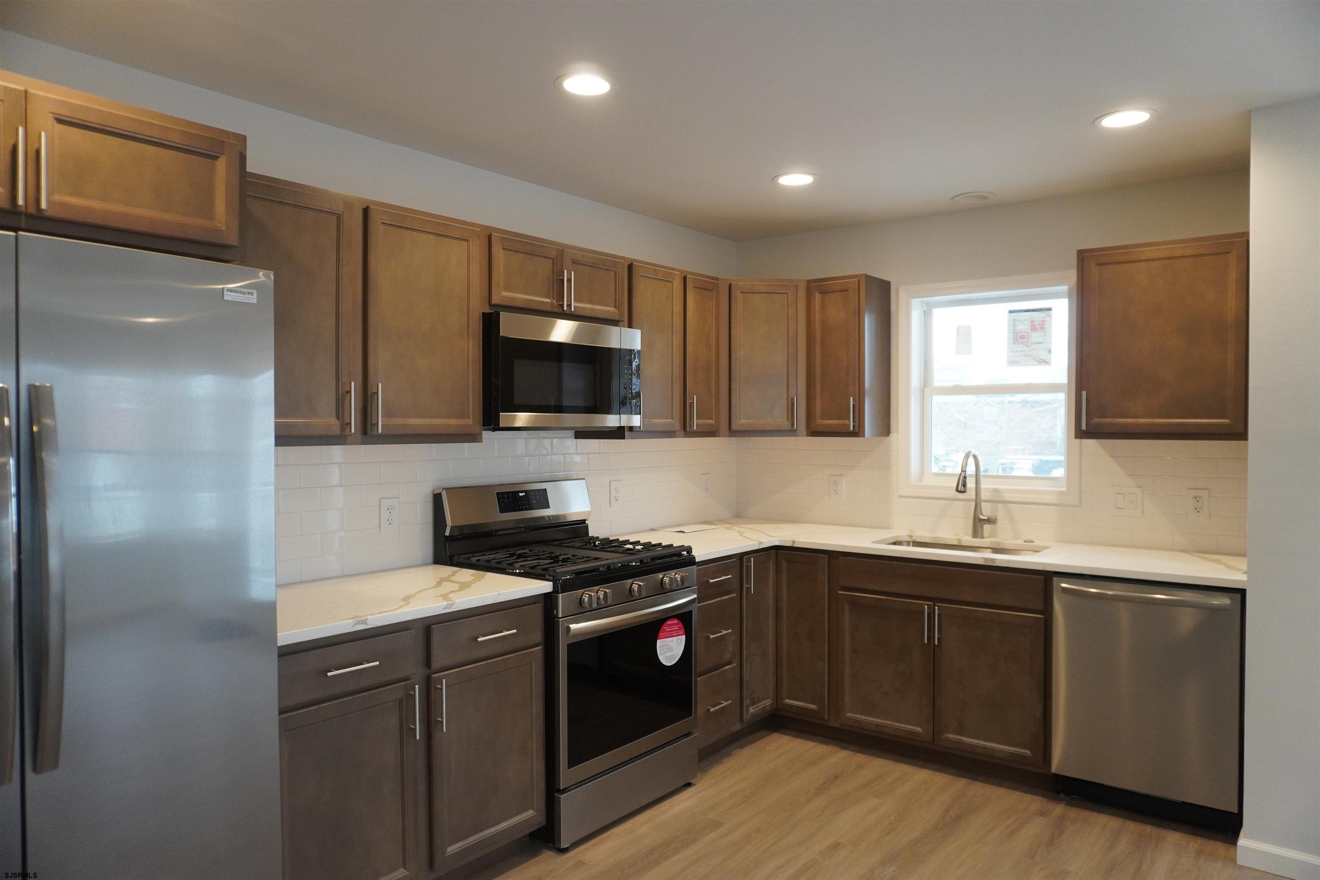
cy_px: 440
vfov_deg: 53.1
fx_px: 880
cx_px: 660
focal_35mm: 24
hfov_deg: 73.7
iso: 1000
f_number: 4
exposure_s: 1/160
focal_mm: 16
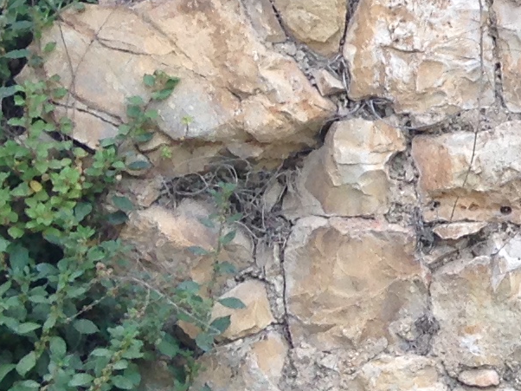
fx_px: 2693
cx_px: 1154
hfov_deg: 10.0
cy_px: 41
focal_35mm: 179
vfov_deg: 8.3
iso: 50
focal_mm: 4.12
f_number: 2.4
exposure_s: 1/264
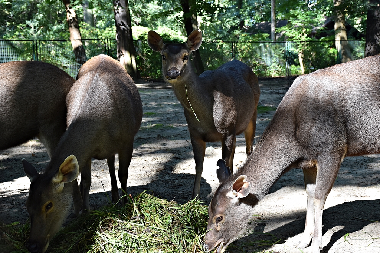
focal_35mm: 60
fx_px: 633
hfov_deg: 33.4
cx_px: 190
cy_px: 126
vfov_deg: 22.6
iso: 400
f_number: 5.6
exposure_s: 1/125
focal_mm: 40
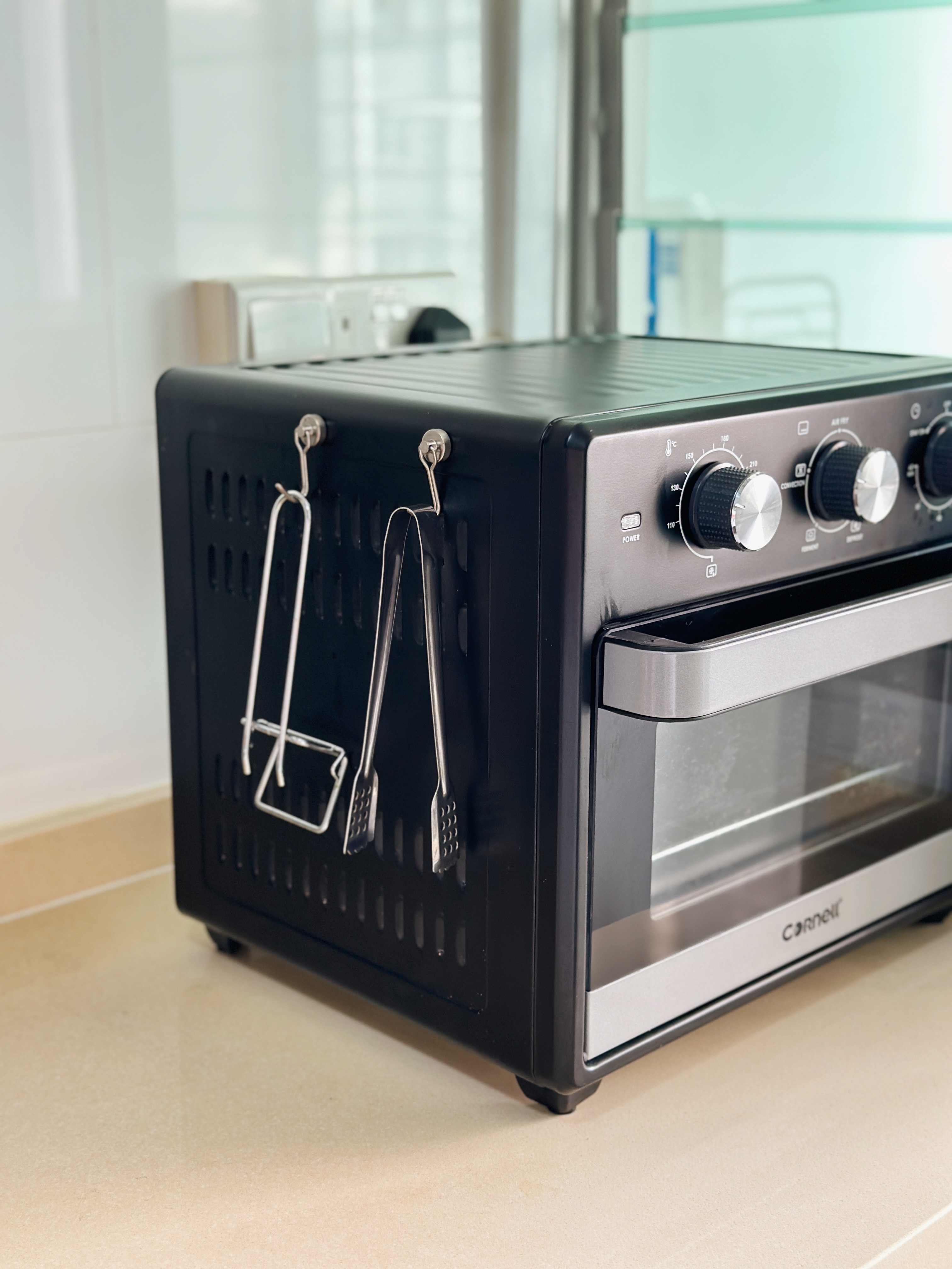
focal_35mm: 48
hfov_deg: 30.3
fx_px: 1760
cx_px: 476
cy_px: 634
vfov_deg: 39.7
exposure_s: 1/50
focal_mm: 6.86
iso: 125
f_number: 1.78
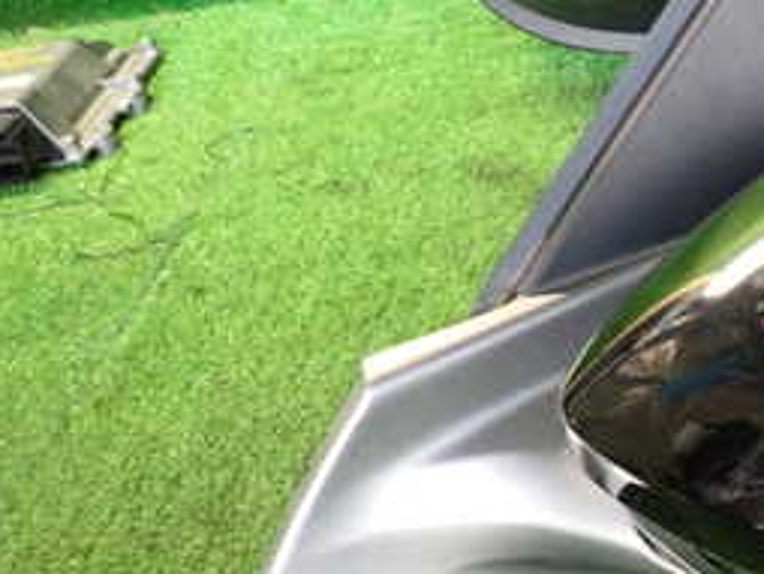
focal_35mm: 59
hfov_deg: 28.8
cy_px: 484
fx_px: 1303
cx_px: 890
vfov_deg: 24.3
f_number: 2
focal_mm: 4.5
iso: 640
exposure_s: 1/30
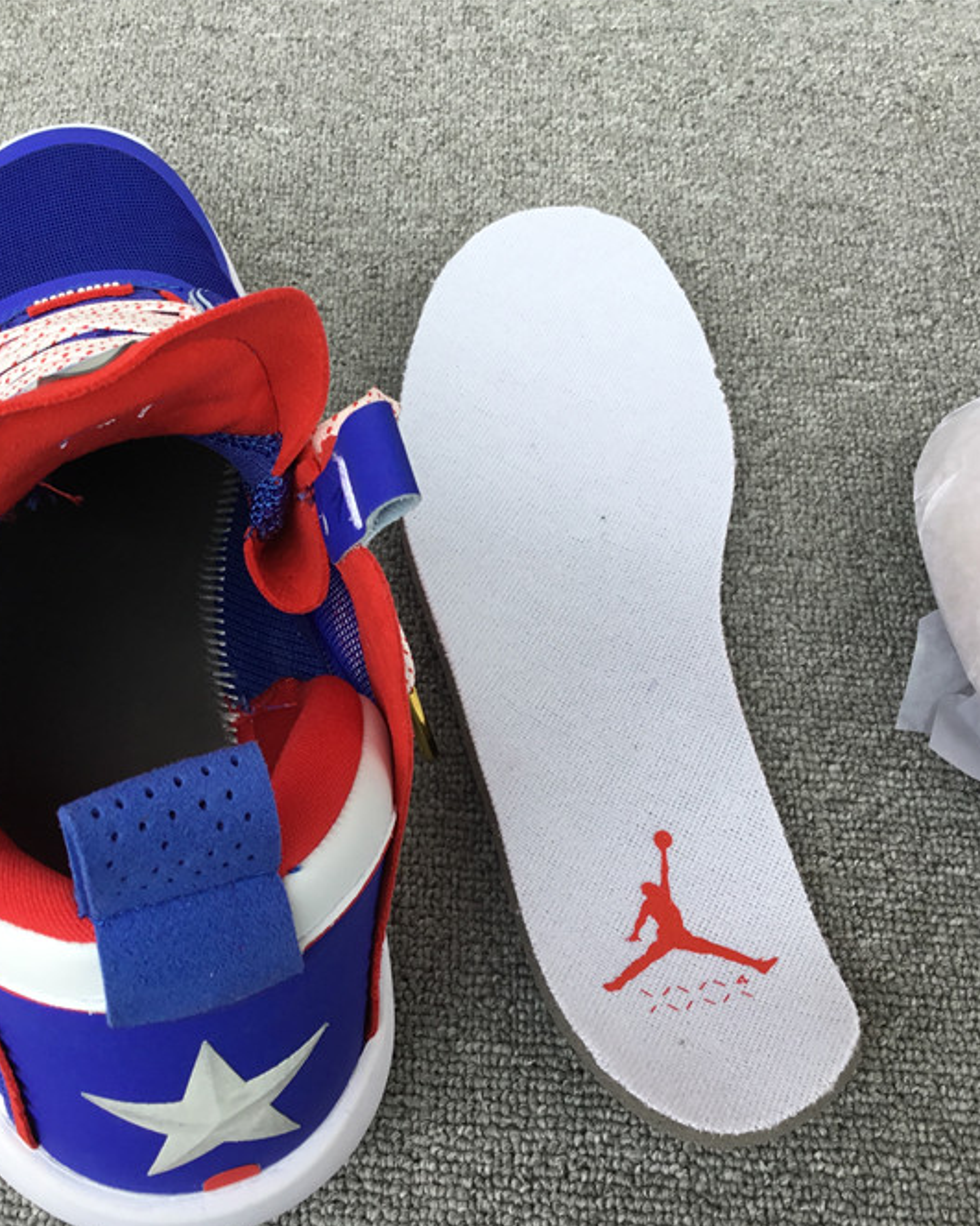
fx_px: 1487
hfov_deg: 36.3
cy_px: 619
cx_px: 375
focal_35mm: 41
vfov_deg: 44.8
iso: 25
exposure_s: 1/110
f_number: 2.4
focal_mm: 3.3
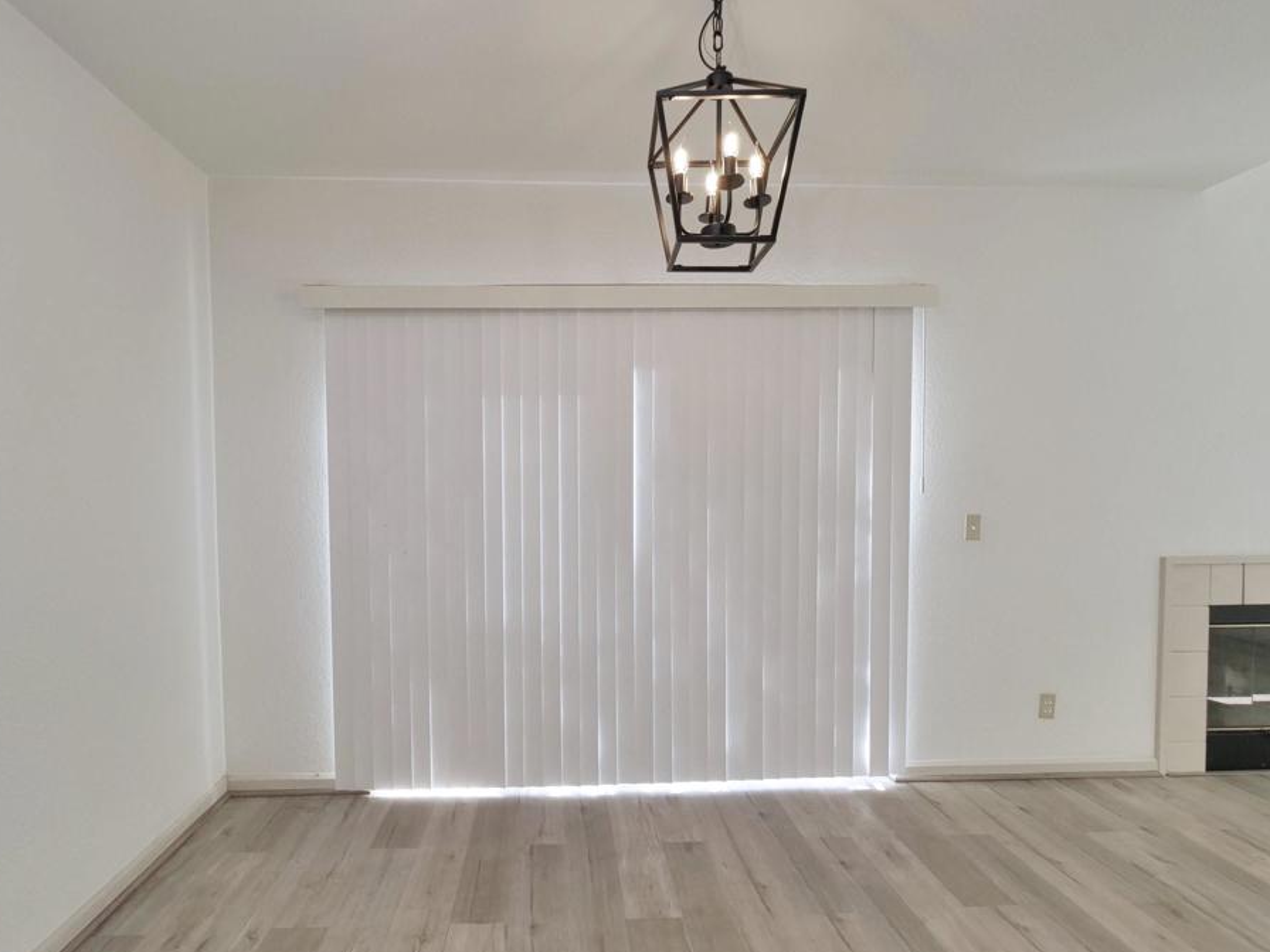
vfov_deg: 78.1
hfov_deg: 94.4
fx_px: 587
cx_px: 591
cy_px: 497
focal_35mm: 16
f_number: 6.3
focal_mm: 7
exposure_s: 1/160
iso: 800
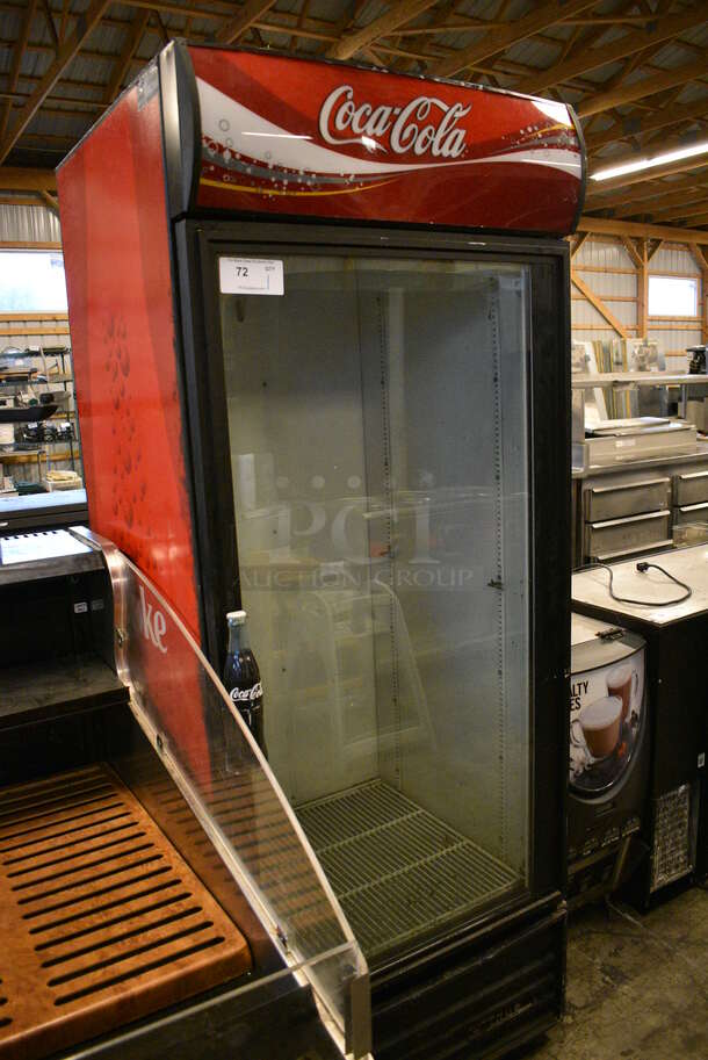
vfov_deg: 67.3
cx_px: 354
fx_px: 795
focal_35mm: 27
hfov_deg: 48.0
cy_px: 530
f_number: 3.5
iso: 5000
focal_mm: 18
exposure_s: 1/125
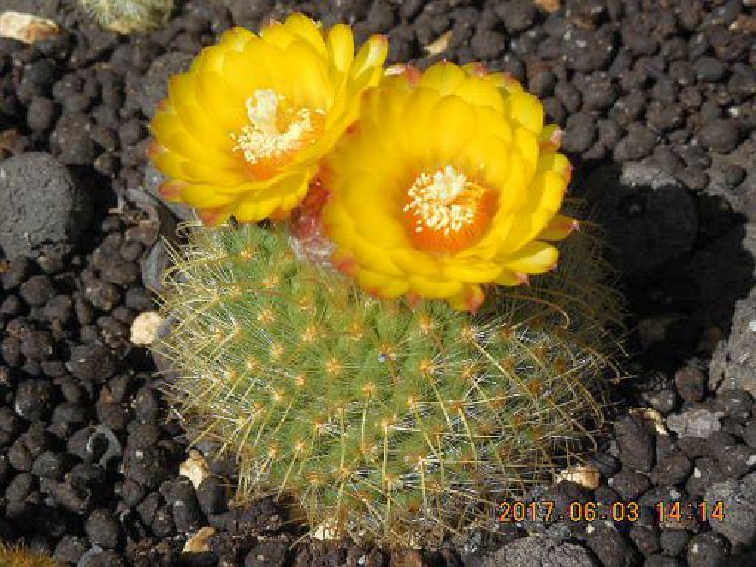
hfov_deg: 25.0
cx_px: 378
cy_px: 284
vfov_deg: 18.9
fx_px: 1703
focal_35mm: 78
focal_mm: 14.1
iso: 125
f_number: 4.5
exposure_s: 1/800
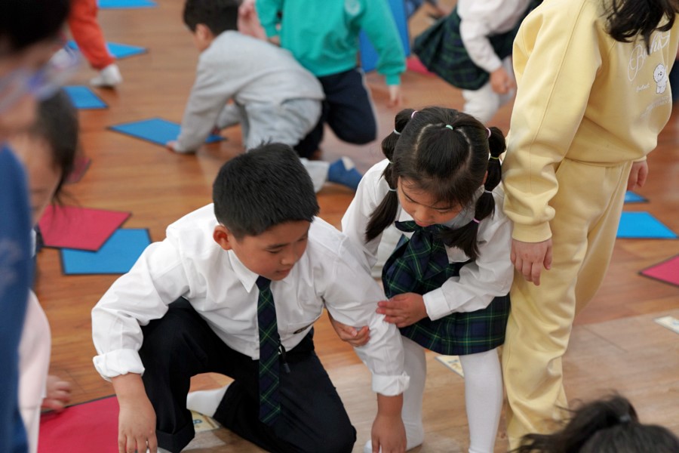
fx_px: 1320
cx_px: 340
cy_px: 226
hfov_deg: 28.8
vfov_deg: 19.5
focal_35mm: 70
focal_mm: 70
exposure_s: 1/160
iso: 1250
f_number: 4
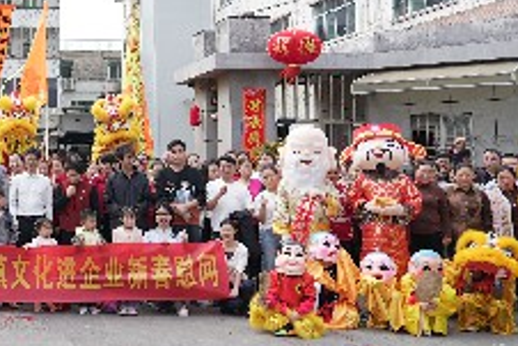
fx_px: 763
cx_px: -39
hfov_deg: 33.2
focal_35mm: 53
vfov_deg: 25.4
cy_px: 111
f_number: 3.5
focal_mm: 24
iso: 100
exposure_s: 1/500
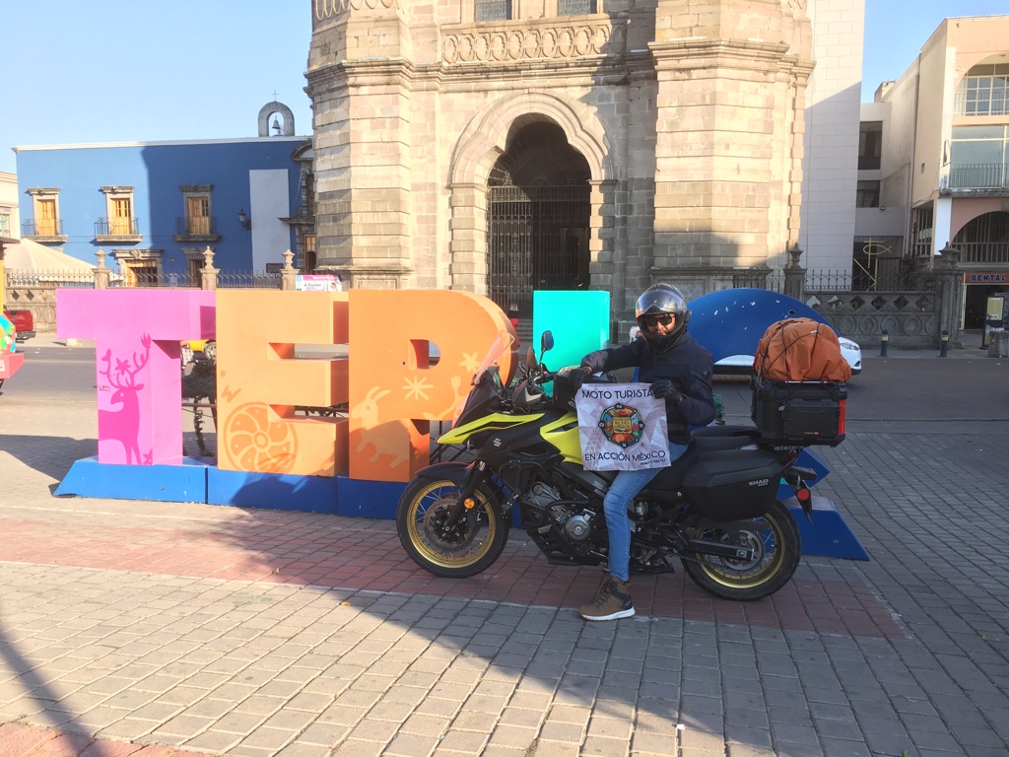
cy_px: 378
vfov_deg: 48.2
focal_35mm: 29
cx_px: 504
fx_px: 845
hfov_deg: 61.7
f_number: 2.2
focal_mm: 4.15
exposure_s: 1/345
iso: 25
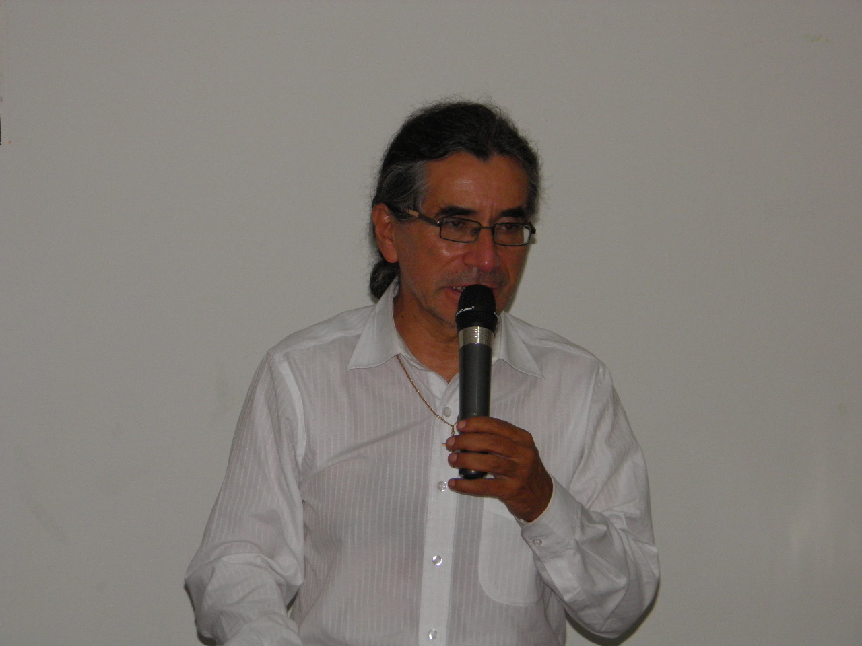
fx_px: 4034
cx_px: 431
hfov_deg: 12.2
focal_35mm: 162
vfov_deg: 9.2
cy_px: 323
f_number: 4.1
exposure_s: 1/160
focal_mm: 29.2
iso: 160
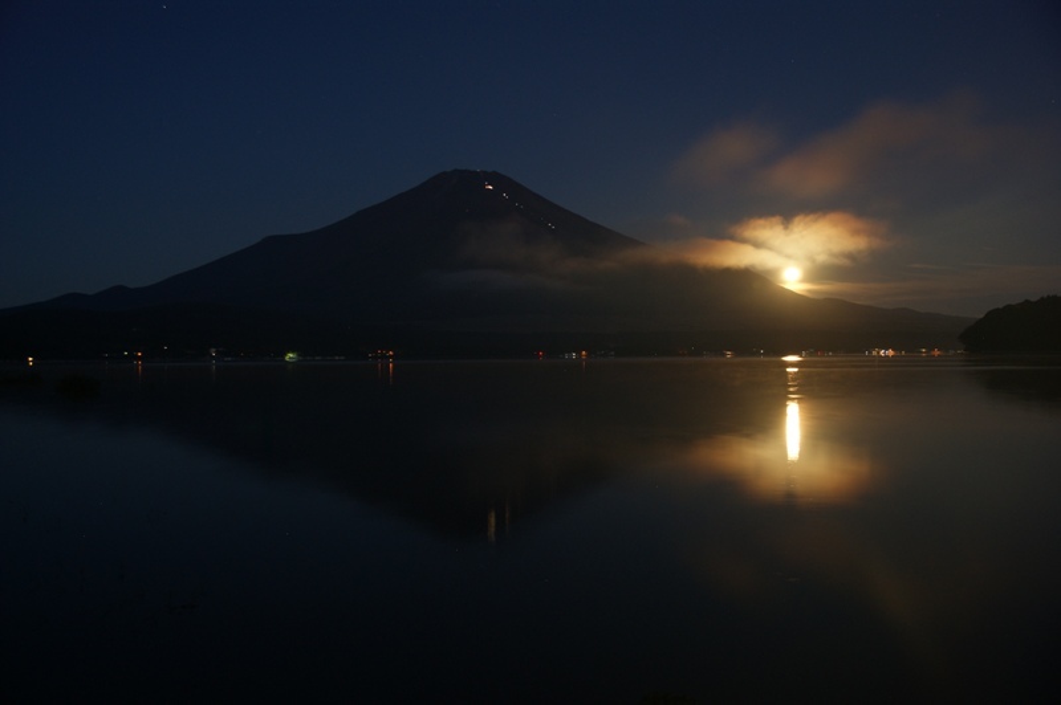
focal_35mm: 36
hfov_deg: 53.2
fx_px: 1060
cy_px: 352
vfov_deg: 36.8
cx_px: 530
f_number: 4.5
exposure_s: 8
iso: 200
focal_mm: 24
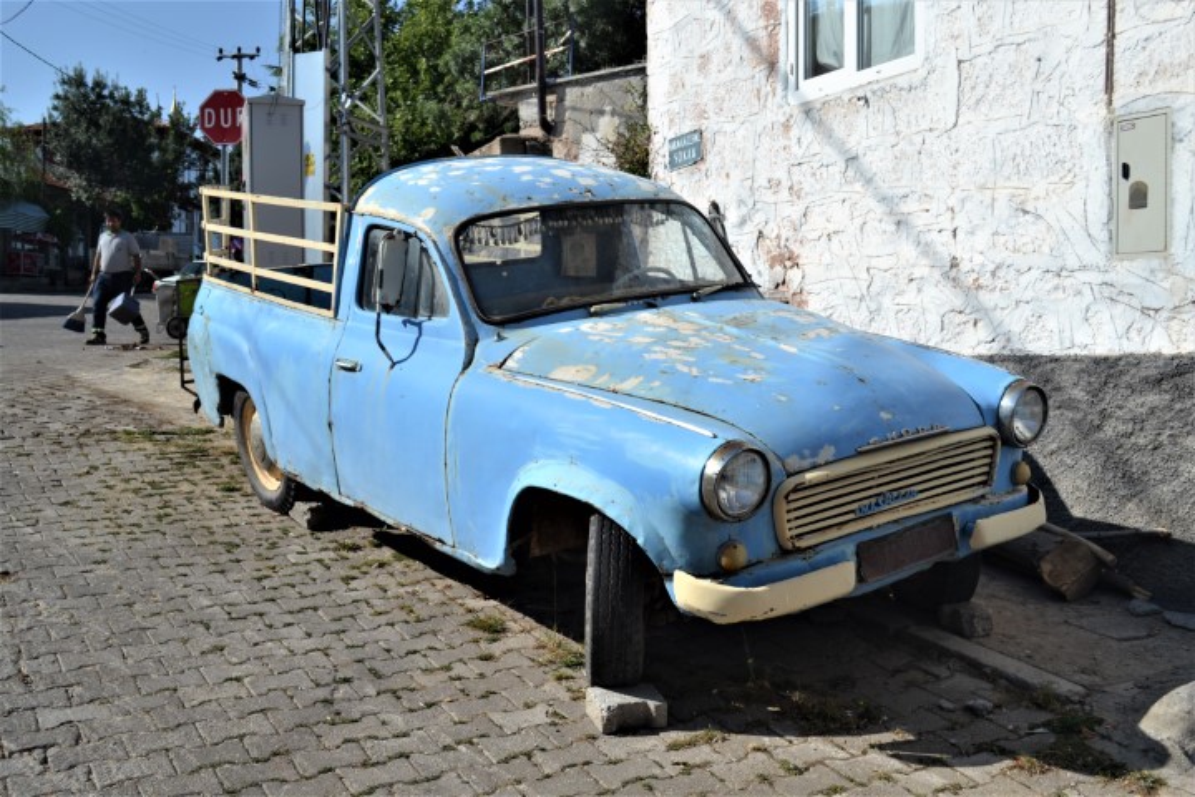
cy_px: 398
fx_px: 1195
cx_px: 598
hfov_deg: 53.1
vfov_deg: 36.9
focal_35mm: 36
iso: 100
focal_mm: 24
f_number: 7.1
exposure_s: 1/200
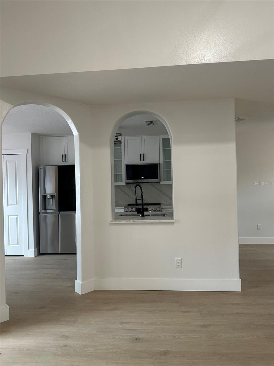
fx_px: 253
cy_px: 183
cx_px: 137
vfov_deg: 71.6
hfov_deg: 56.8
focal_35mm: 24
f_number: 1.78
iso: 200
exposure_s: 1/60
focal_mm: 6.86
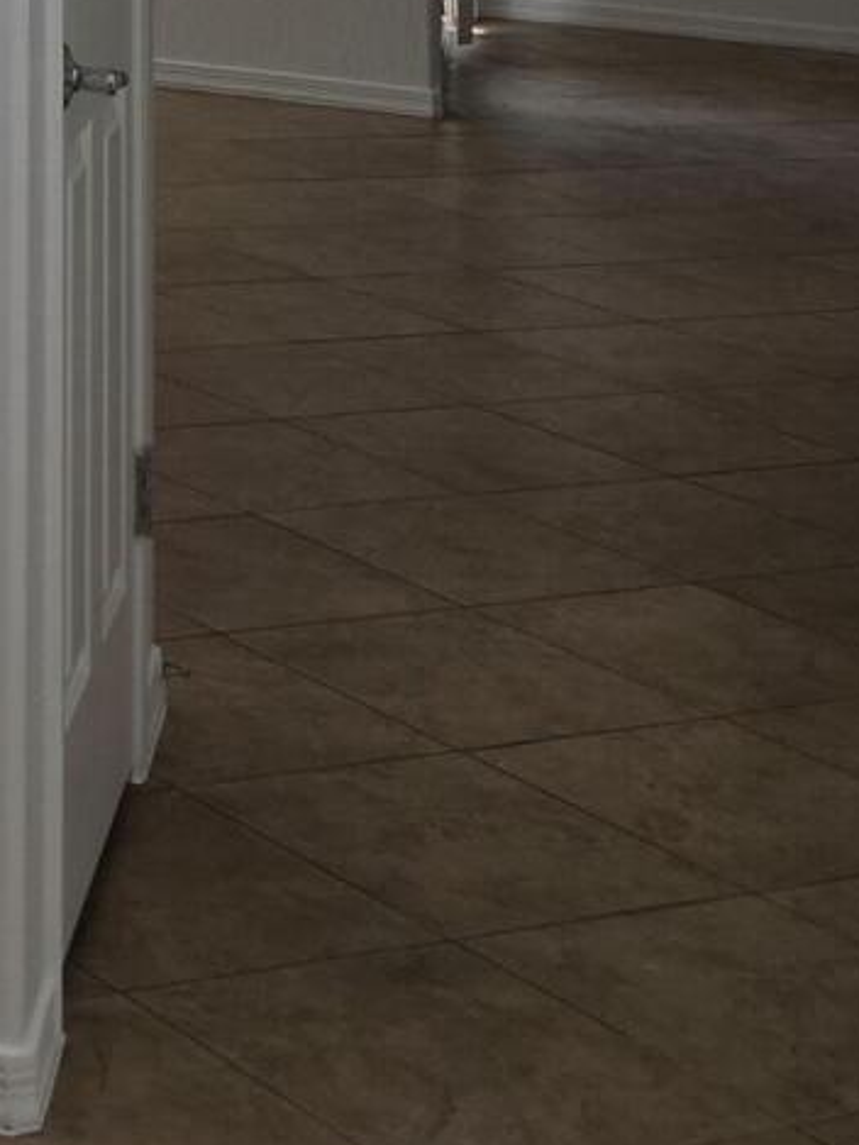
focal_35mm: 98
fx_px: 3241
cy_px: -1033
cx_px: -693
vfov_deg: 16.2
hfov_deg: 13.5
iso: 40
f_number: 1.7
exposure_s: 1/359
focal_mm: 6.3
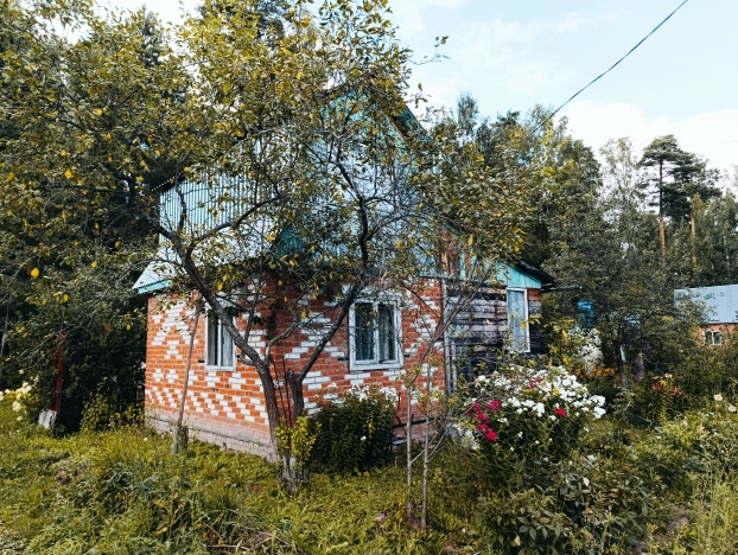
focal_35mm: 23
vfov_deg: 59.0
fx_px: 491
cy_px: 278
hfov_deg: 73.9
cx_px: 369
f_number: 1.6
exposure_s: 1/100
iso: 64
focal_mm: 6.14
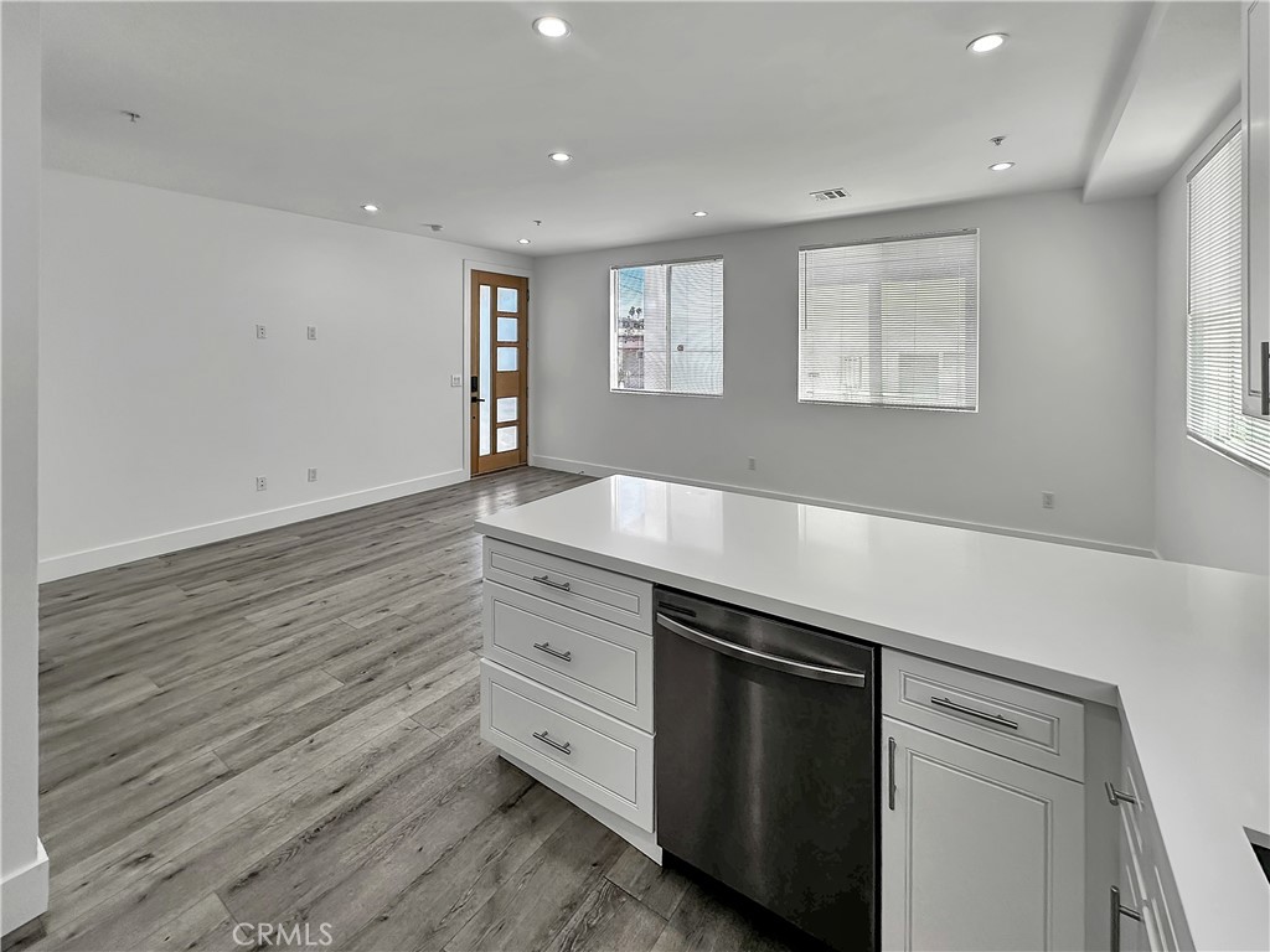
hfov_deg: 102.1
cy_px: 476
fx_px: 514
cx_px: 635
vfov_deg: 85.7
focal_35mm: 14
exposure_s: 1/290
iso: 40
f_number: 2.2
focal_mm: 2.22
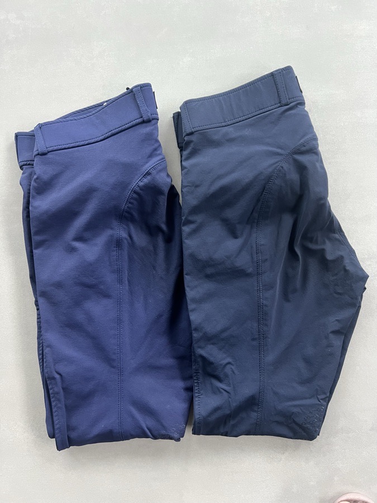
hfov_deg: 53.1
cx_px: 188
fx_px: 378
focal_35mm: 26
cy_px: 252
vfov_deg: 67.3
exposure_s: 1/60
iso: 320
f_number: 1.5
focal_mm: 5.7
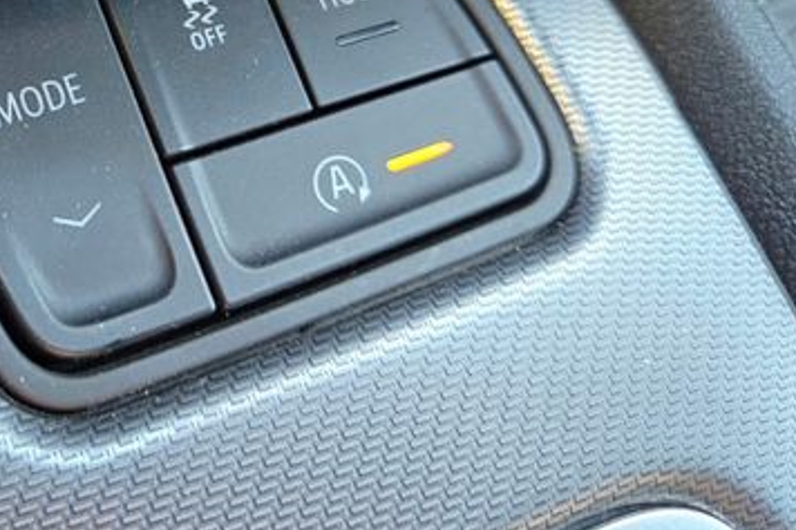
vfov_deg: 30.1
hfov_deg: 42.3
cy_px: 72
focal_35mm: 43
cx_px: 103
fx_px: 950
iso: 500
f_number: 1.8
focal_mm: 5.4
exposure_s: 1/120
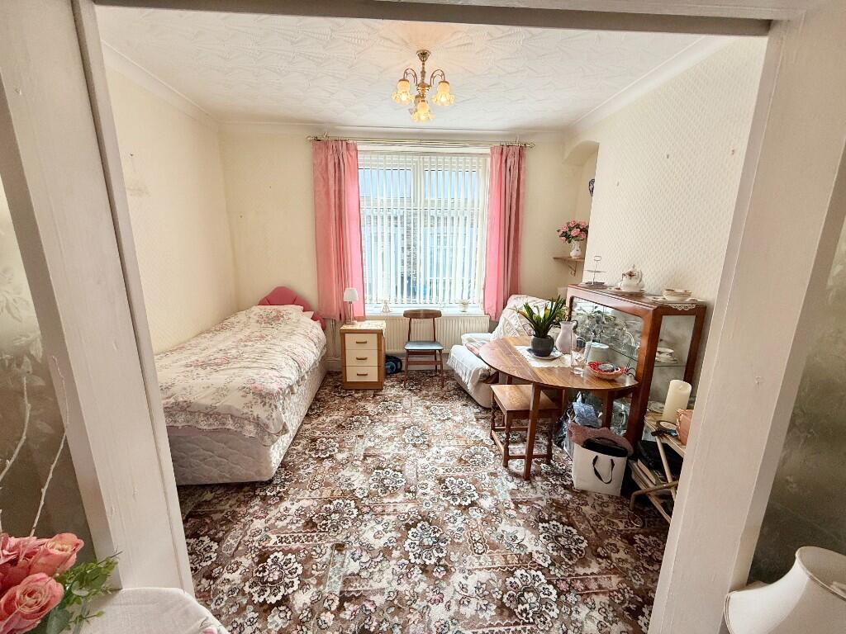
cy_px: 317
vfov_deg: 85.7
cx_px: 423
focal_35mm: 14
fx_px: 342
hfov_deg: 102.1
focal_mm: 2.22
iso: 50
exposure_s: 1/107
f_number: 2.2
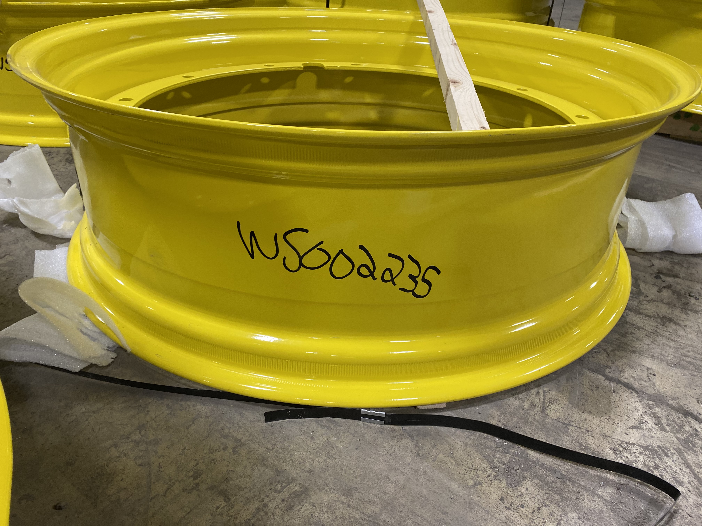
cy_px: 263
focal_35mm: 26
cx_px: 351
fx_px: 527
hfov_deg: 67.3
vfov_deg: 53.1
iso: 125
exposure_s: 1/60
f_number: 1.8
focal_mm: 4.25
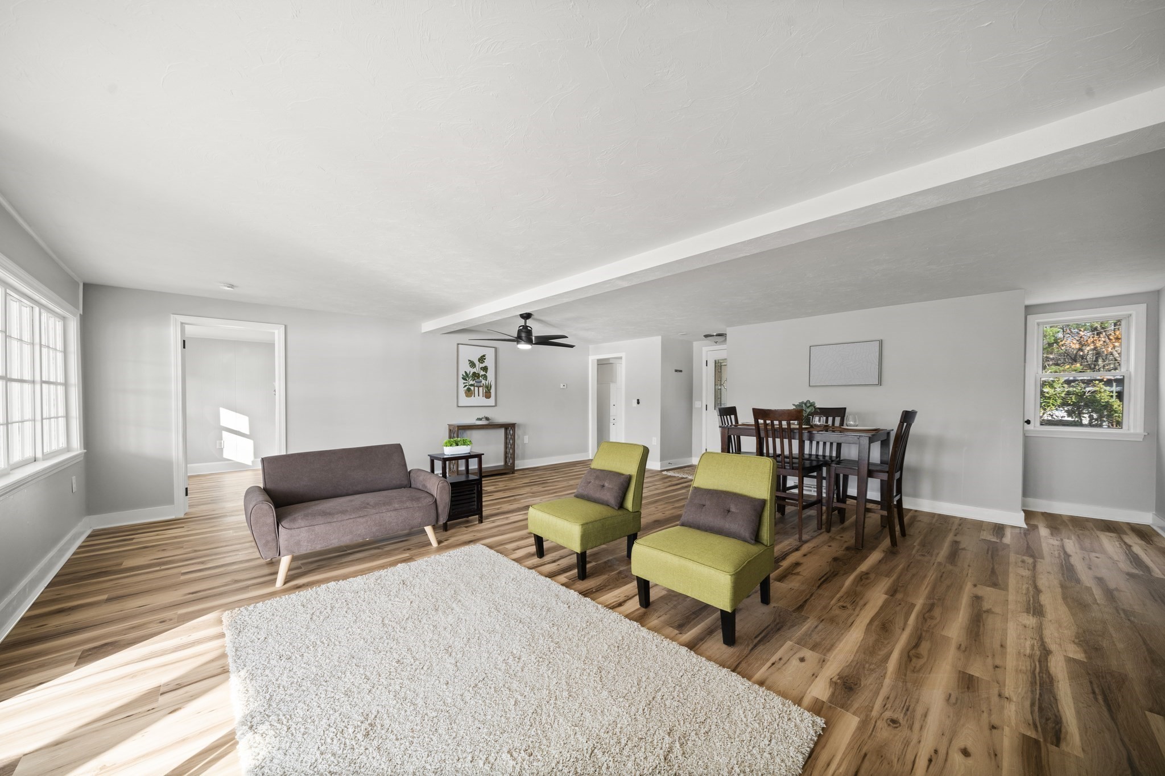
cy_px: 388
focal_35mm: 12
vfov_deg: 90.0
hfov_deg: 112.6
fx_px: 388
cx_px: 582
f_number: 8
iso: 320
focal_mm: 12
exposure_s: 1/13
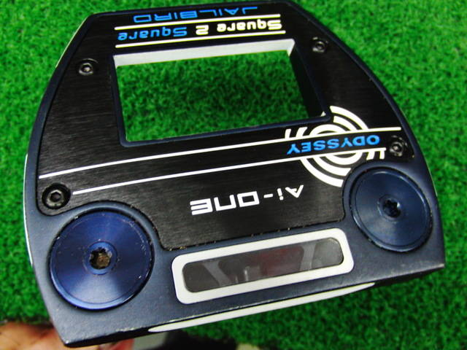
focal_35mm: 37
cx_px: 234
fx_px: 499
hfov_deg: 50.1
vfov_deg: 38.7
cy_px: 175
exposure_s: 1/30
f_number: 3.6
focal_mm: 6.42
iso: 400
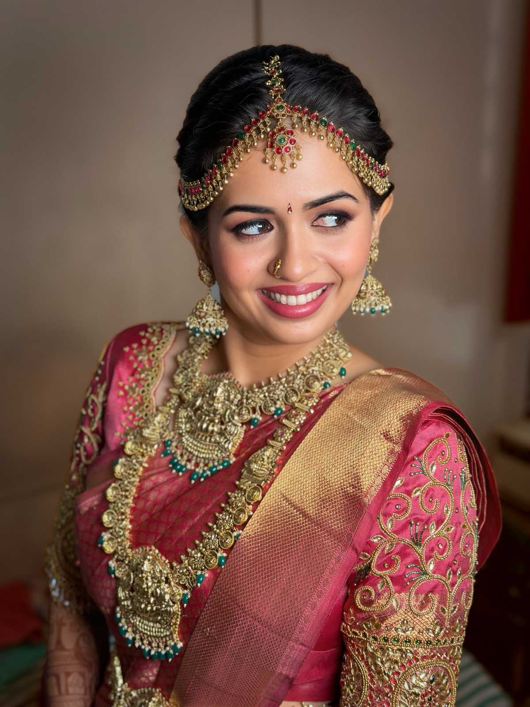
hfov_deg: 30.3
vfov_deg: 39.7
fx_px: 980
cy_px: 354
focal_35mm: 48
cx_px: 265
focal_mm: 6.86
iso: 125
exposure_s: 1/100
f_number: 1.78
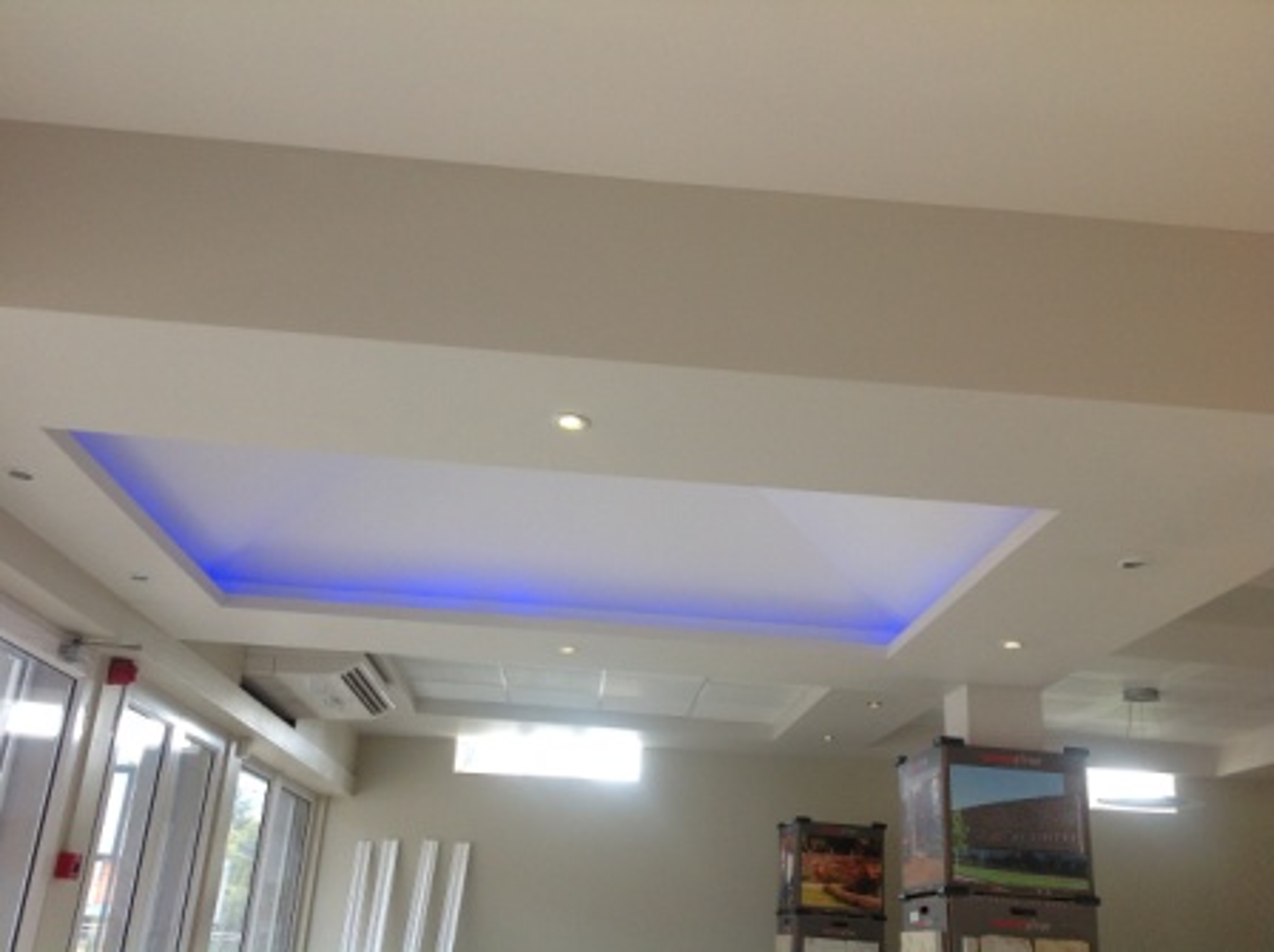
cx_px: 637
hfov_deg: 52.7
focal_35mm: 35
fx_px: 1287
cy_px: 476
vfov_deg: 40.6
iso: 125
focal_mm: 4.28
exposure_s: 1/100
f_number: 2.4
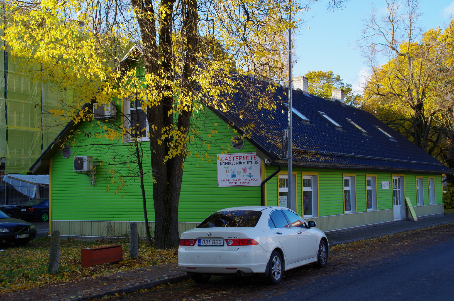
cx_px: 227
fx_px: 617
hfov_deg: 40.4
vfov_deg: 27.4
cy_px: 150
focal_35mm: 49
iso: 500
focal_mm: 33
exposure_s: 1/160
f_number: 11
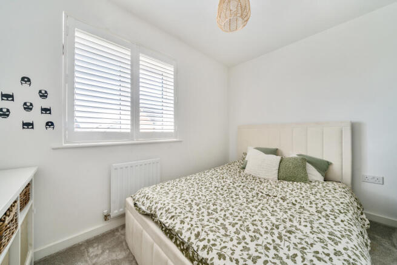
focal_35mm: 12
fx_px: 132
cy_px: 132
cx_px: 198
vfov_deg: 90.0
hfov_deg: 112.6
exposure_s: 1/15
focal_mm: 12
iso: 100
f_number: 8
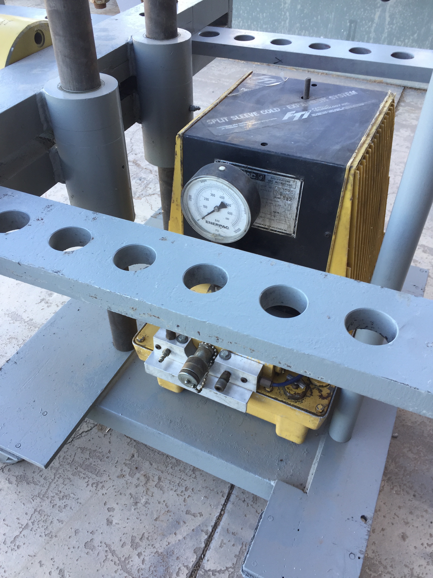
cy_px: 289
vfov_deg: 61.7
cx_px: 216
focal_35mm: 29
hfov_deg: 48.2
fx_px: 484
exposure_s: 1/60
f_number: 2.2
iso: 32
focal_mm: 4.15
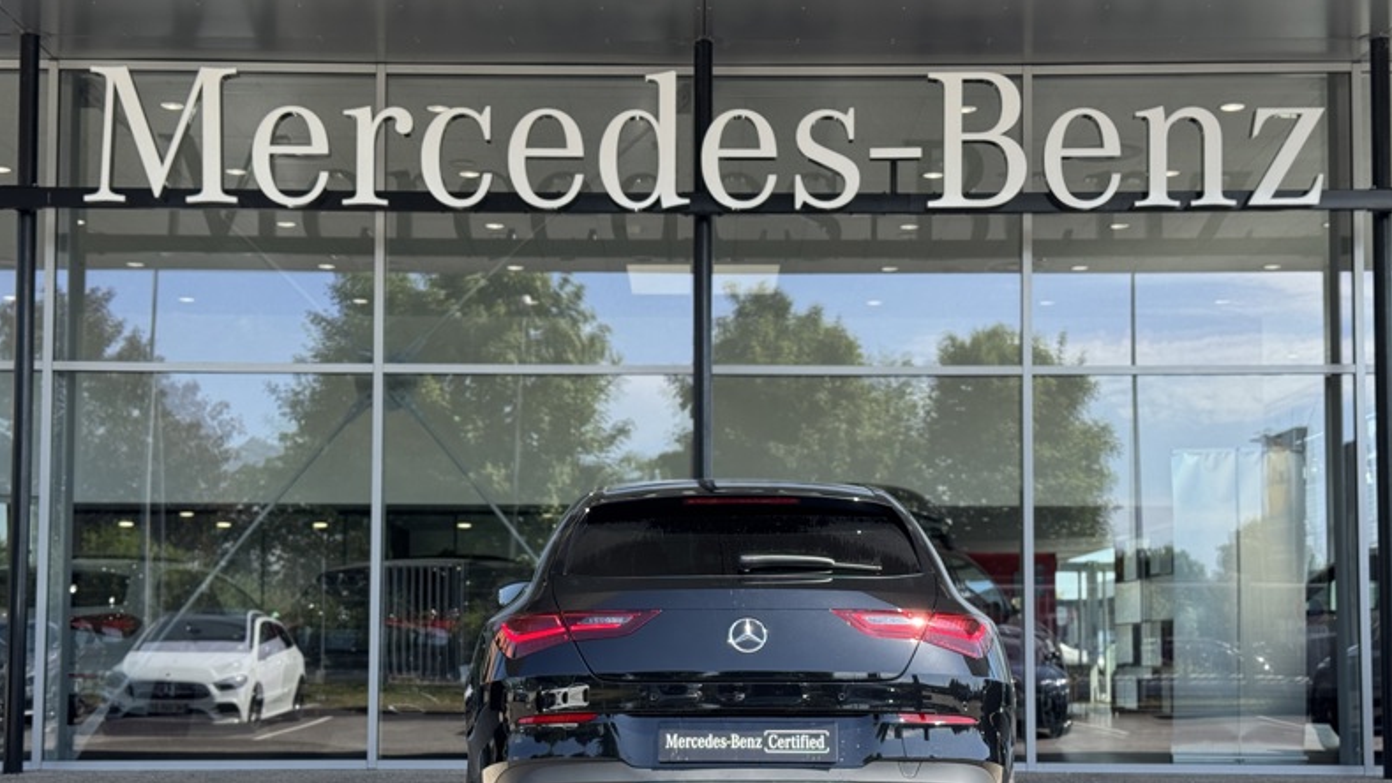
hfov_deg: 39.2
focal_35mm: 53
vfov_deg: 22.6
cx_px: 688
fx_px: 1956
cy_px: 508
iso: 64
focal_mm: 6.76
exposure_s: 1/939
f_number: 1.78
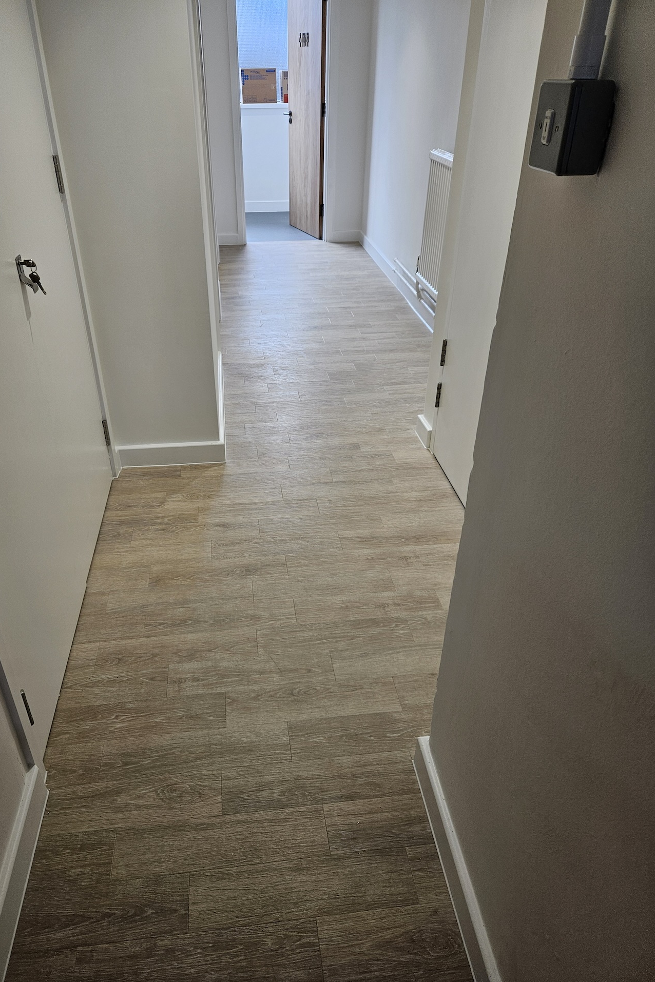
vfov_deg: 73.7
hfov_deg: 53.0
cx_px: 290
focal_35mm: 24
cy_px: 492
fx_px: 655
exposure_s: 1/180
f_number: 1.8
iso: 80
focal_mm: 5.4
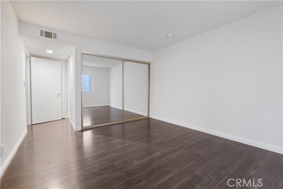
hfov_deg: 100.4
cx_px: 142
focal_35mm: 15
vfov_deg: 77.4
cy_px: 94
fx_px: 118
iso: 250
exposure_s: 3.2
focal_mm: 10
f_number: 10
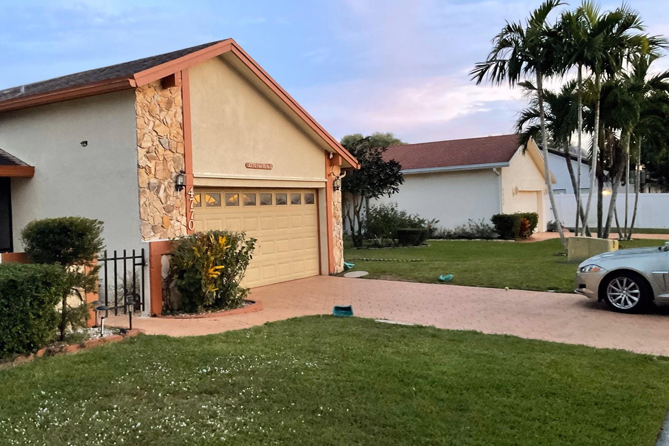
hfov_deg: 52.8
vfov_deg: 36.9
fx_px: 669
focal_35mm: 36
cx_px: 270
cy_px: 212
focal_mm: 3
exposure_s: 1/30
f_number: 1.8
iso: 250
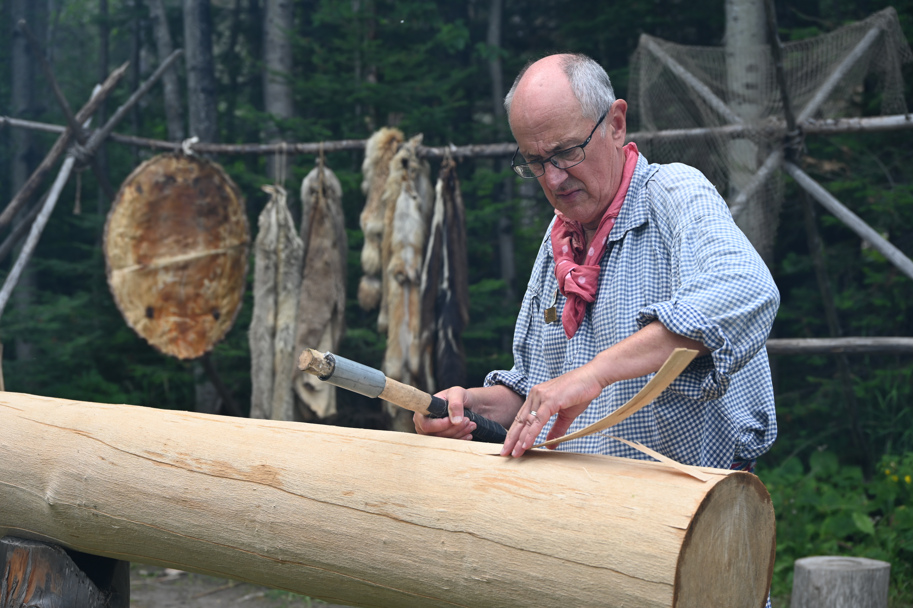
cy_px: 304
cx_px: 456
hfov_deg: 27.7
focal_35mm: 73
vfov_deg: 18.6
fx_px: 1850
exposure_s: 1/250
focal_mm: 73
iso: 180
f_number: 6
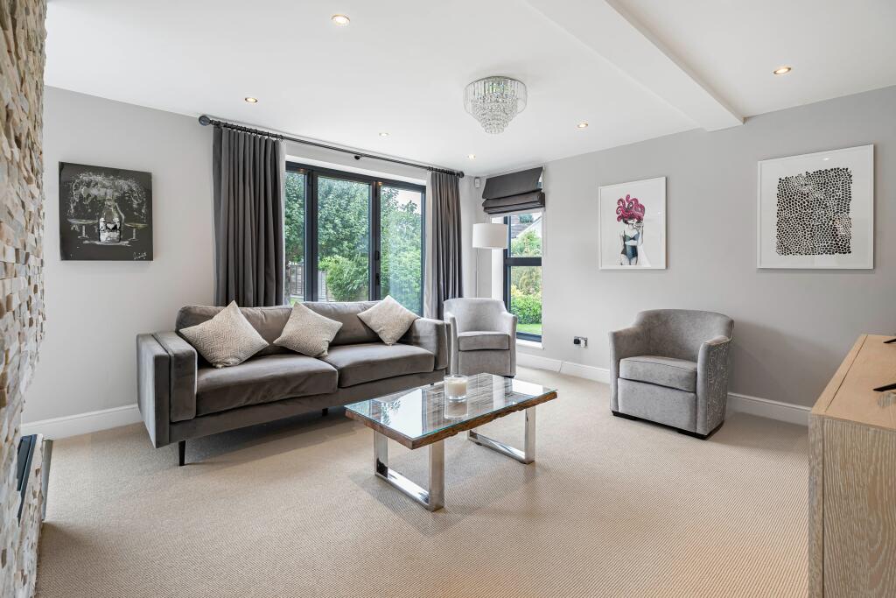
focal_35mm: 16
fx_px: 398
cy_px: 299
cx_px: 448
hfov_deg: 96.7
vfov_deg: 73.8
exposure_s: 1/20
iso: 400
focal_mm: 16
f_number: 8
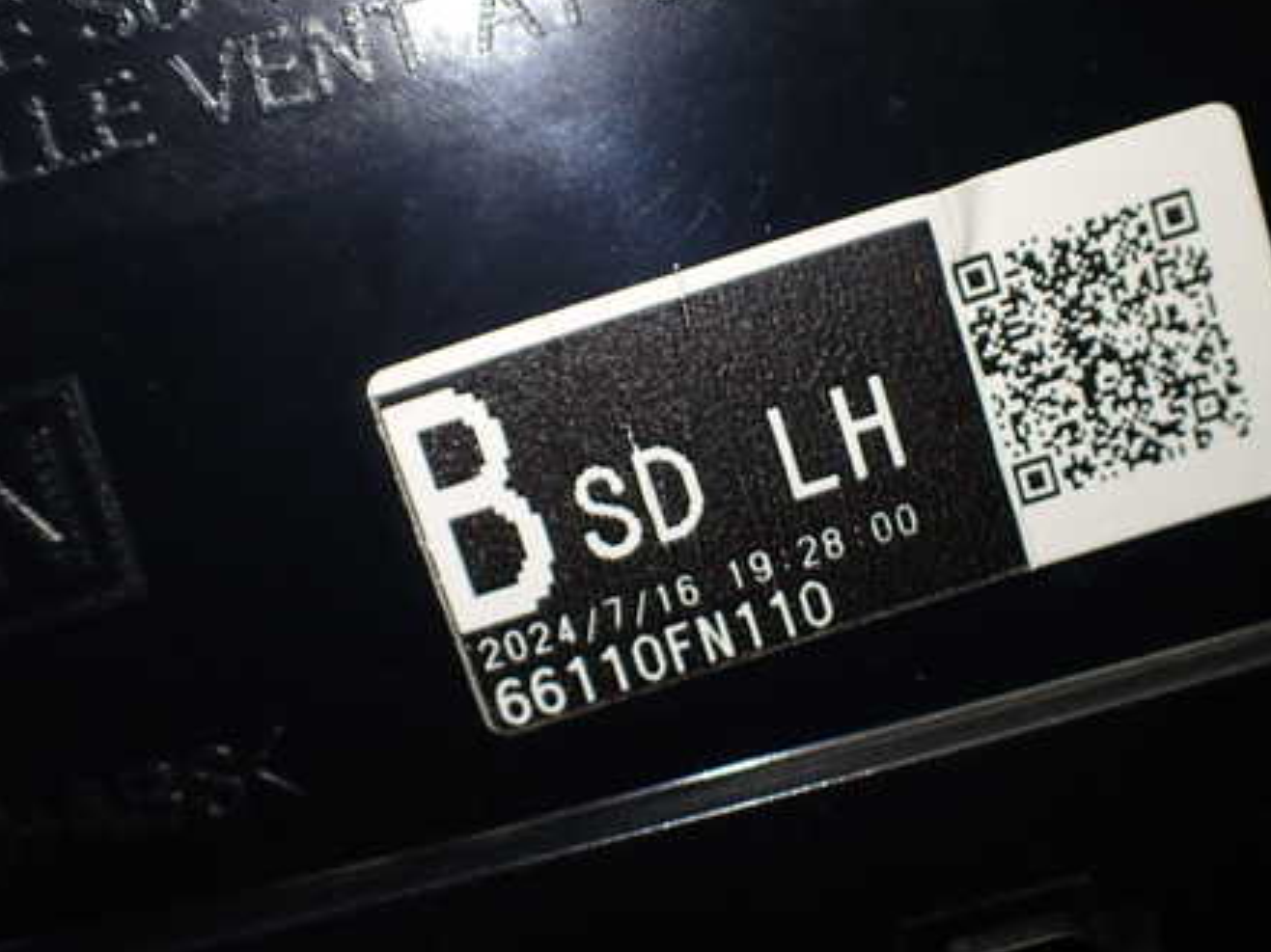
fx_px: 1505
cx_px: 808
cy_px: 475
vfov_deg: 35.1
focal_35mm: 41
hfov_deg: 45.3
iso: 125
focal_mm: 5.4
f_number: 2.3
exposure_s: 1/125
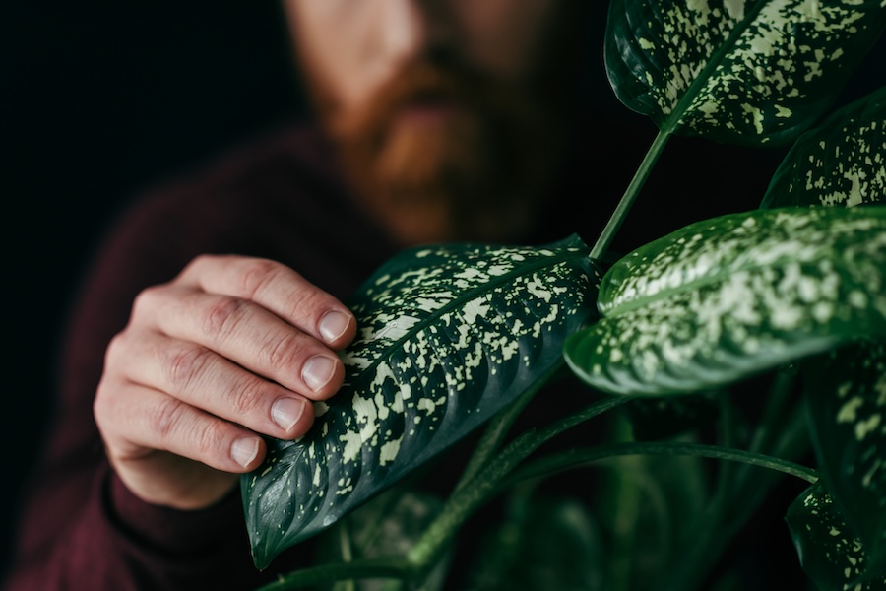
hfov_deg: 23.9
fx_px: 2092
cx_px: 443
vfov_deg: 16.1
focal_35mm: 85
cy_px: 296
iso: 320
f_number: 2
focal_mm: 85
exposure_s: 1/320
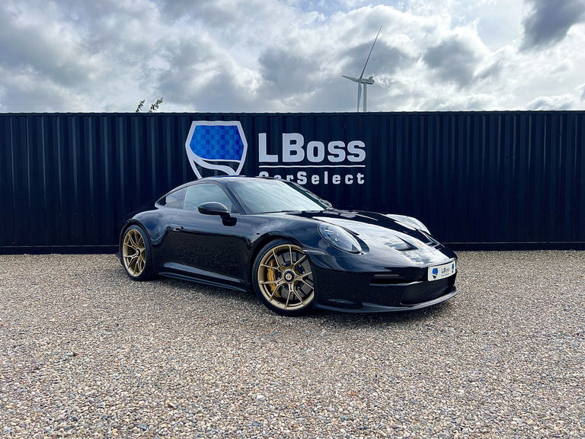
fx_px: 439
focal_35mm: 26
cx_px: 292
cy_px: 220
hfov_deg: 67.3
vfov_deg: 53.1
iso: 50
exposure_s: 1/2841
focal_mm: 5.7
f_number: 1.5
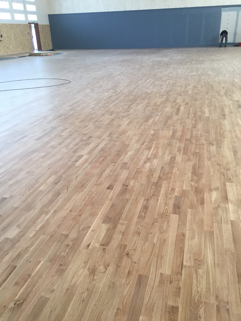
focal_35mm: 29
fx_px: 269
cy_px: 160
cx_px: 120
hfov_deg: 48.2
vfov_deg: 61.7
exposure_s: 1/30
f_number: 2.2
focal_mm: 4.15
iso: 50
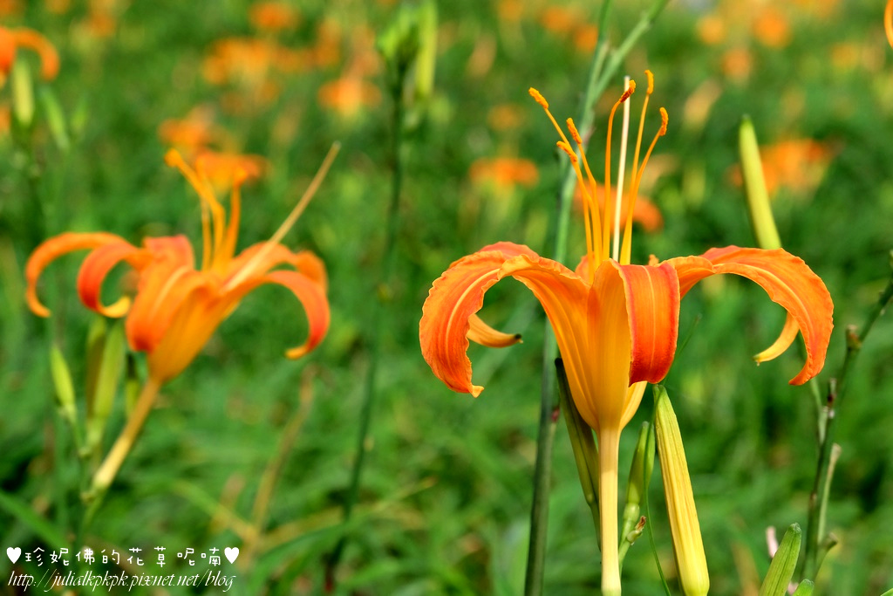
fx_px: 1861
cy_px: 298
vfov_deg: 18.2
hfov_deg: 27.0
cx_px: 446
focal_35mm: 75
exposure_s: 1/800
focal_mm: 50
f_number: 8
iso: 800
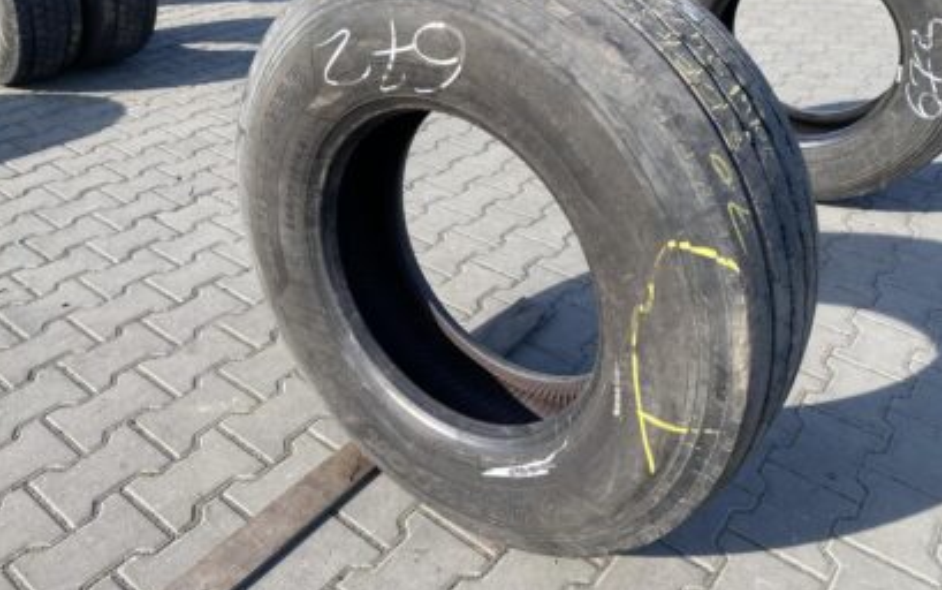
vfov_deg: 43.2
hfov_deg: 64.6
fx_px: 745
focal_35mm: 29
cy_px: 273
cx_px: 449
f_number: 1.8
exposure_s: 1/912
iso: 32
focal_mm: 4.25
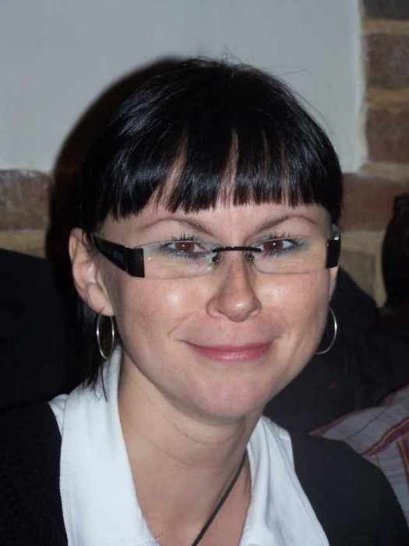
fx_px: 2016
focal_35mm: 128
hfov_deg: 11.6
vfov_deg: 15.4
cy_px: 273
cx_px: 204
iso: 80
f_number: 3.3
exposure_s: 1/100
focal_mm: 21.2
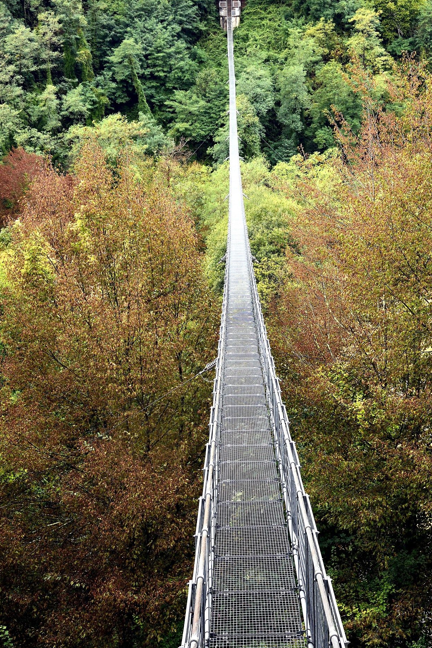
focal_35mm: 62
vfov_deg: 32.4
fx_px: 1116
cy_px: 340
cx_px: 243
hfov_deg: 21.9
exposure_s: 1/60
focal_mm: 32
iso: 200
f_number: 8
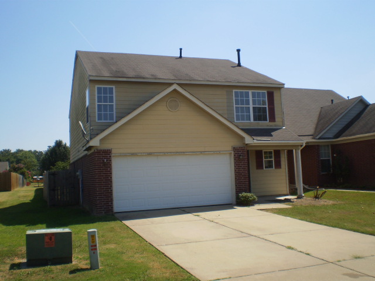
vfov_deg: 39.7
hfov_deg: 51.4
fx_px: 390
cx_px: 188
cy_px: 140
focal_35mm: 36
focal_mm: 6.3
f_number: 4.6
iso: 64
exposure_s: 1/1000
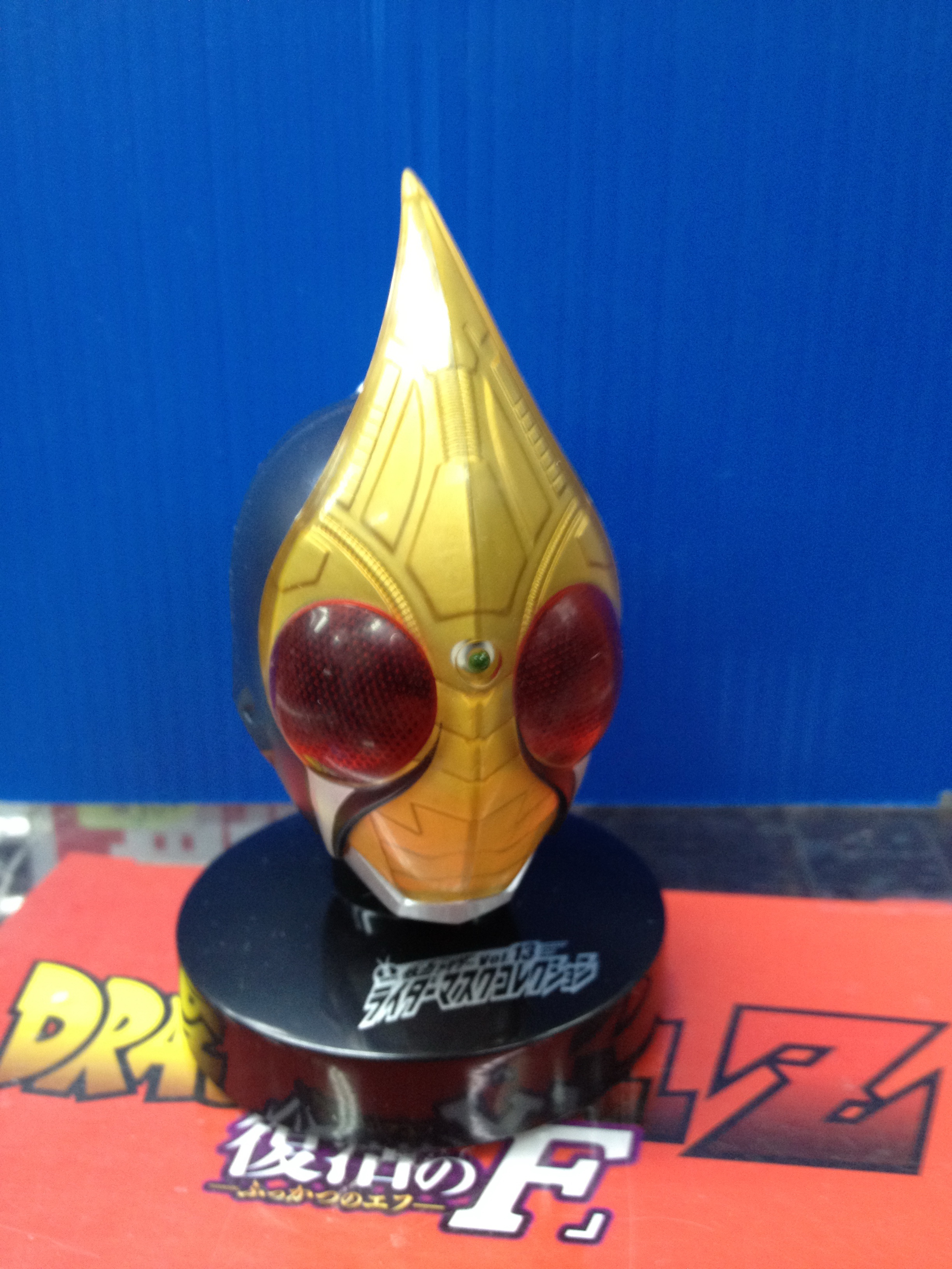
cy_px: 634
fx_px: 1283
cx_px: 476
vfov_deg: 52.6
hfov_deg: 40.7
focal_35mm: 35
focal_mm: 4.28
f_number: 2.4
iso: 160
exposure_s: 1/20
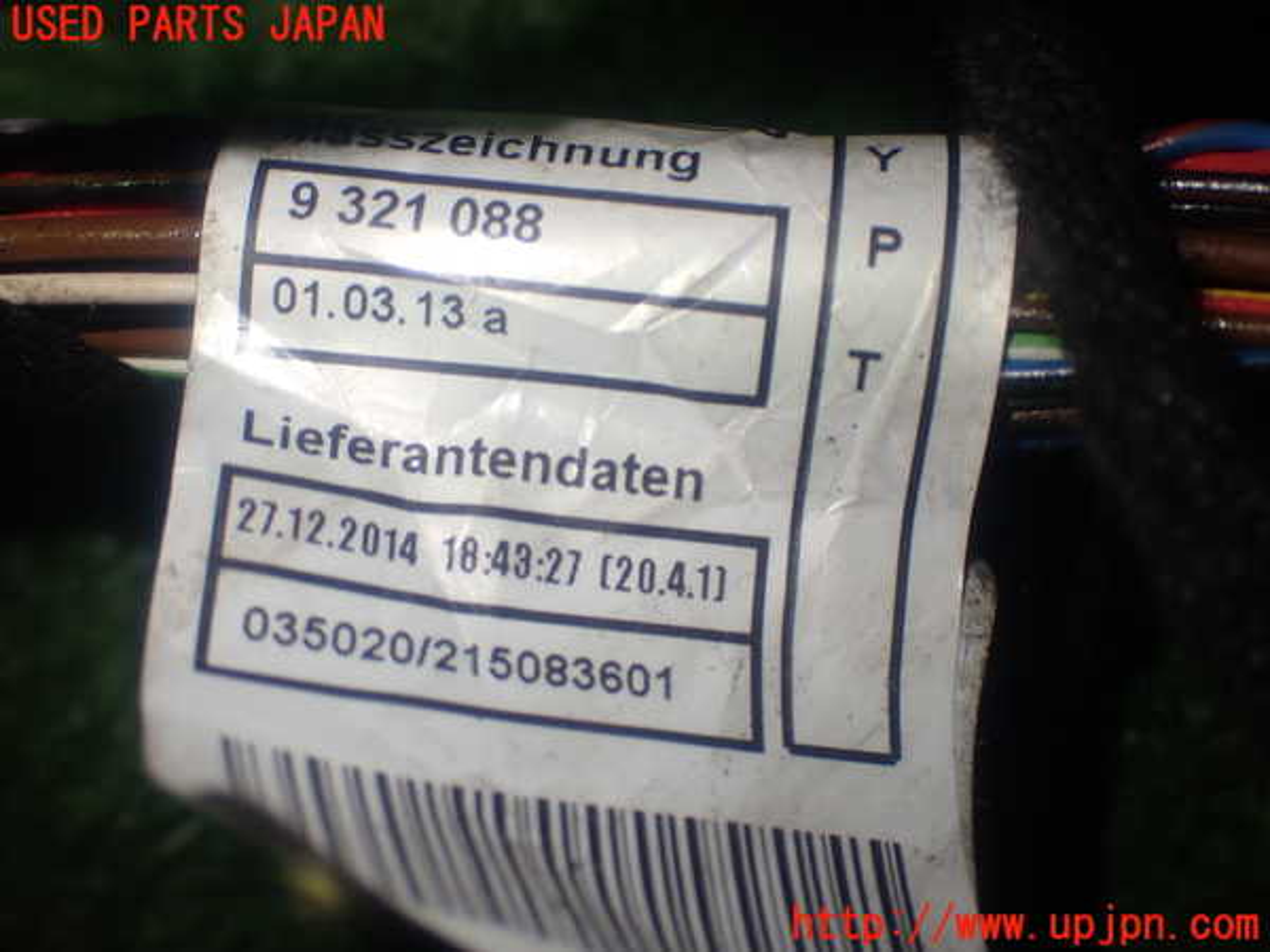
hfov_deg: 38.2
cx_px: 635
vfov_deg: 29.1
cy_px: 476
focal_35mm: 50
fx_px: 1834
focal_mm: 9.01
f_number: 3.2
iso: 200
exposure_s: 1/100
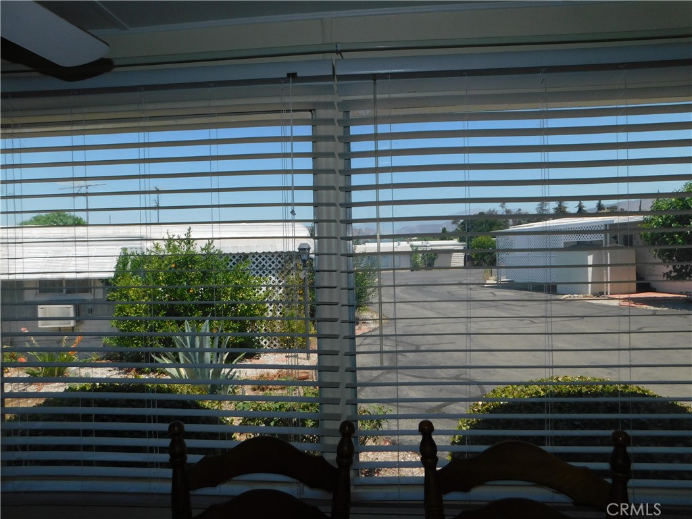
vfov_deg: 58.9
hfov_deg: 73.9
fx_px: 460
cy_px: 260
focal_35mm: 23
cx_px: 346
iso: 125
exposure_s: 1/1250
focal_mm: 4
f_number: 3
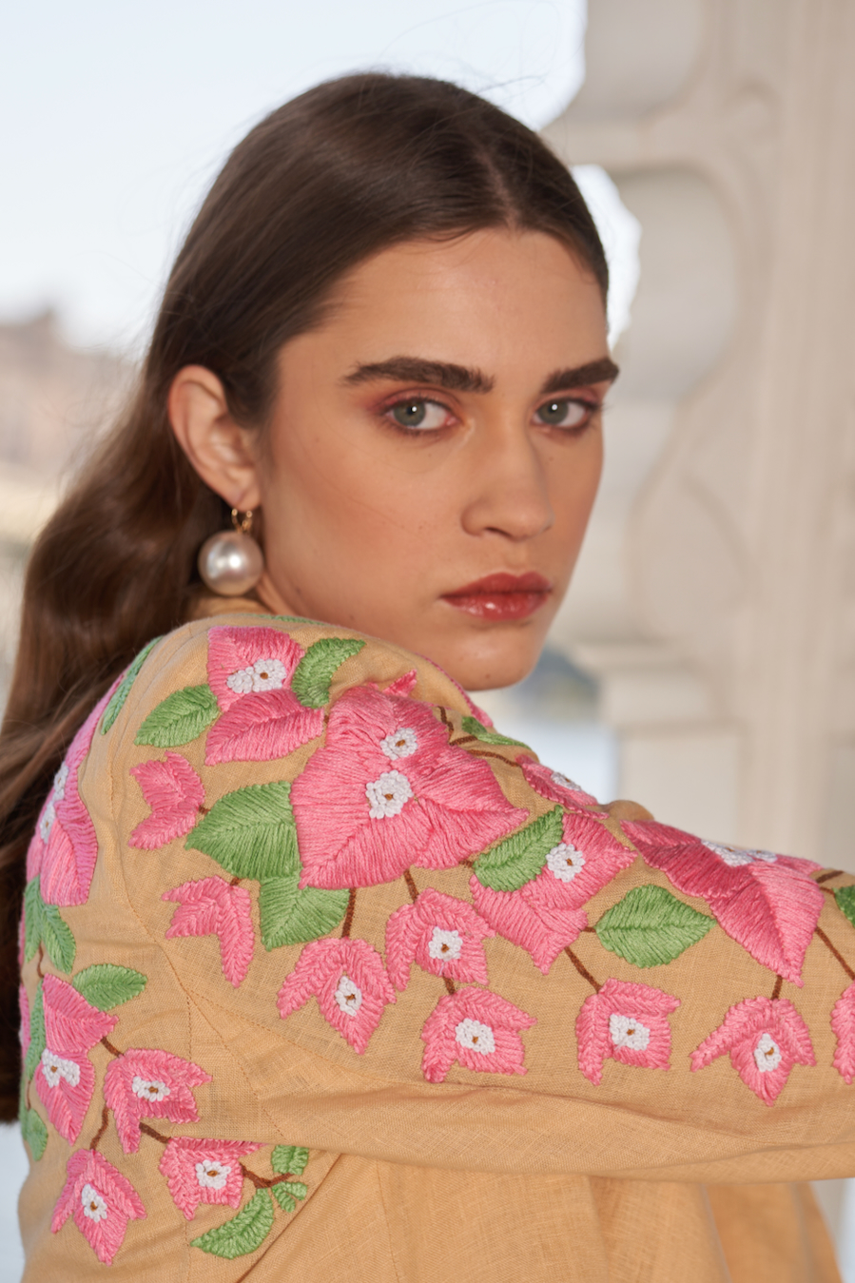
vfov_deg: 26.0
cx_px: 428
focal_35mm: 78
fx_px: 2779
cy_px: 642
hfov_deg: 17.5
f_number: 2.8
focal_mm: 52
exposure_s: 1/800
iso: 50
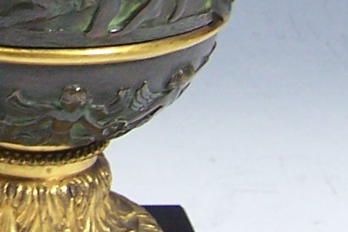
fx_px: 1904
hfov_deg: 10.1
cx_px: -203
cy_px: -156
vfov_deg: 6.8
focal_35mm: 197
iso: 140
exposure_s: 1/30
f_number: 2.8
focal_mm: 6.3
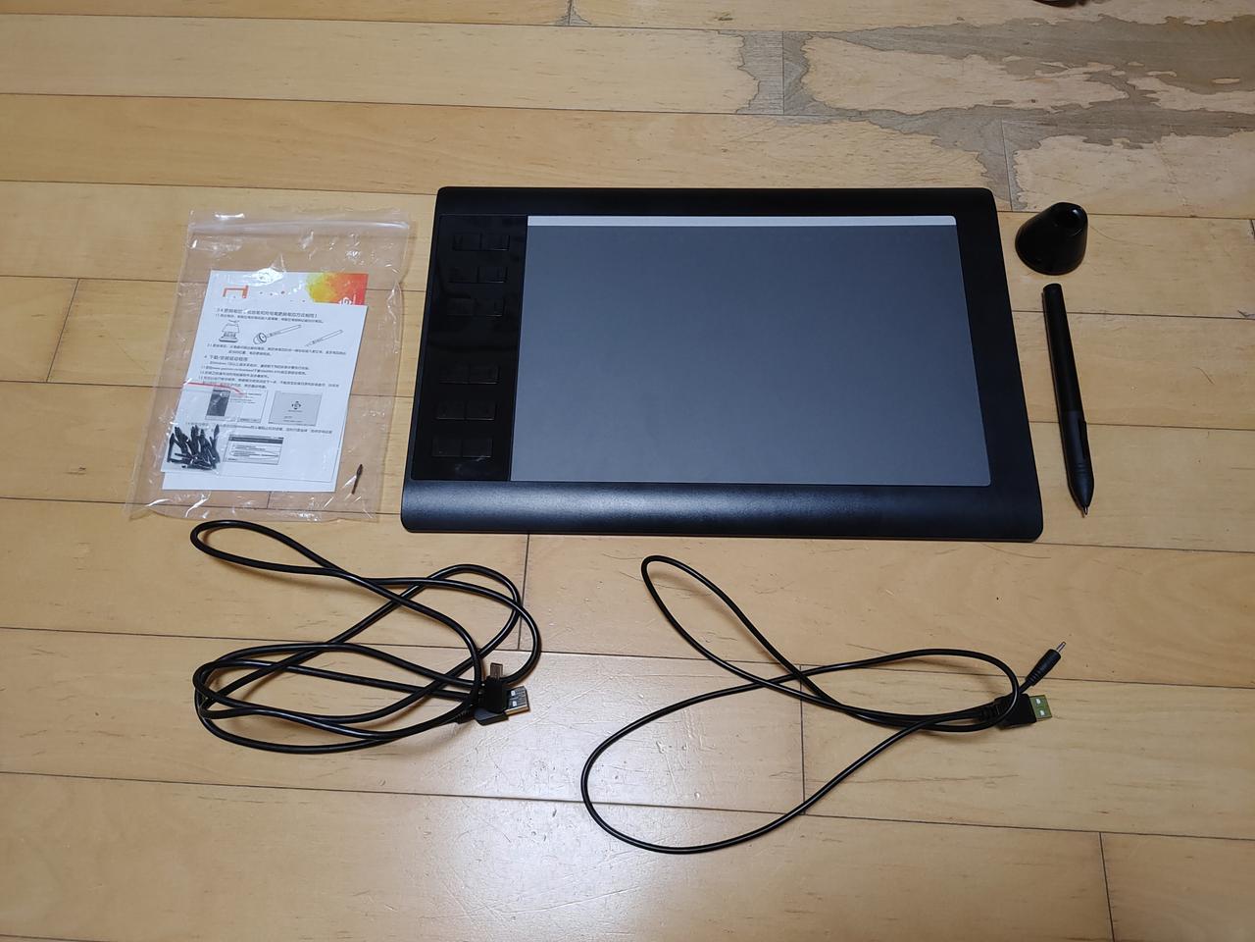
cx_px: 628
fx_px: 943
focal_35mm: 26
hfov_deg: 67.3
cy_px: 471
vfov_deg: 53.1
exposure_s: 1/60
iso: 400
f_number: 1.8
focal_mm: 4.81
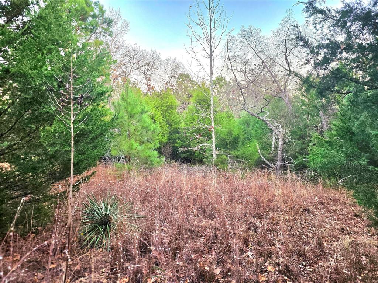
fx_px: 251
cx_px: 189
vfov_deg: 58.9
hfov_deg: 73.9
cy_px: 142
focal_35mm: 23
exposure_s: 1/120
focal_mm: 6.3
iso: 250
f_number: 1.7
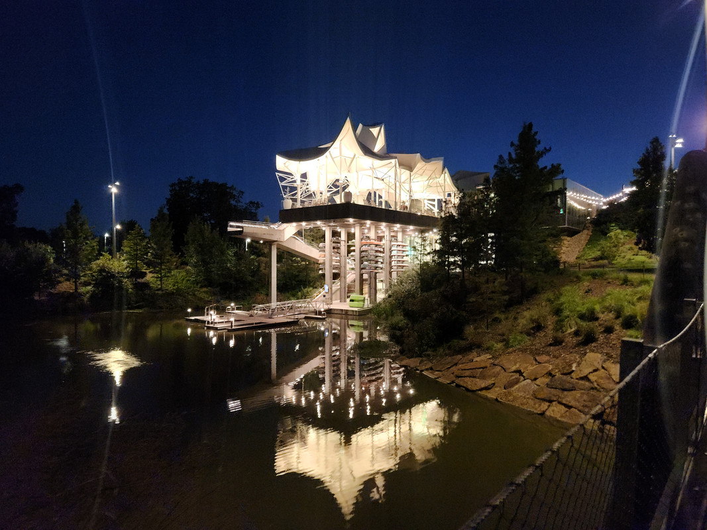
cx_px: 354
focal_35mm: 23
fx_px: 470
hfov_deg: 73.9
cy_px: 265
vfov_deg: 58.9
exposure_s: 1/25
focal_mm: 5.4
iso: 640
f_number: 1.8
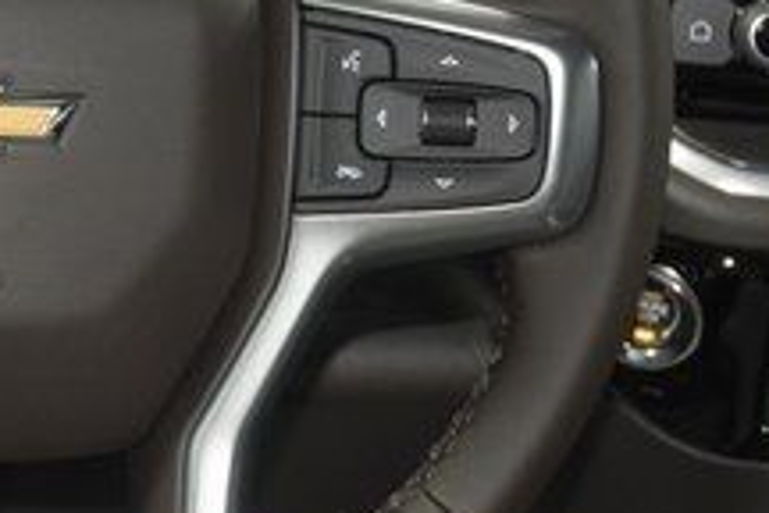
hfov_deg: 14.6
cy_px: 69
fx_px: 2936
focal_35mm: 137
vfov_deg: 9.9
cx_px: -39
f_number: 4
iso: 2200
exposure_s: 1/40
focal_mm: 31
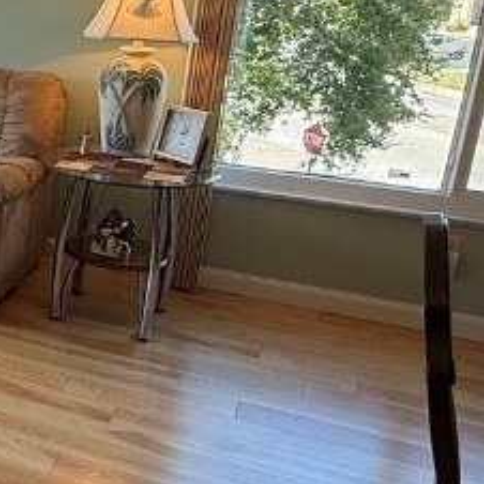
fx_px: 886
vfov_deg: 30.4
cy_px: 184
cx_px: -251
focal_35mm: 56
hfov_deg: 23.9
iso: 100
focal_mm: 2.22
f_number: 2.2
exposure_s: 1/120
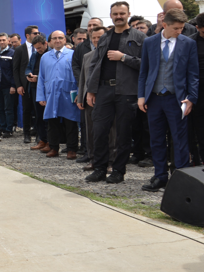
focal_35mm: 78
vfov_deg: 24.8
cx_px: -185
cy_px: 80
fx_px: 613
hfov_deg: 15.6
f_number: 9
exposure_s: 1/125
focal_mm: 24
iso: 100
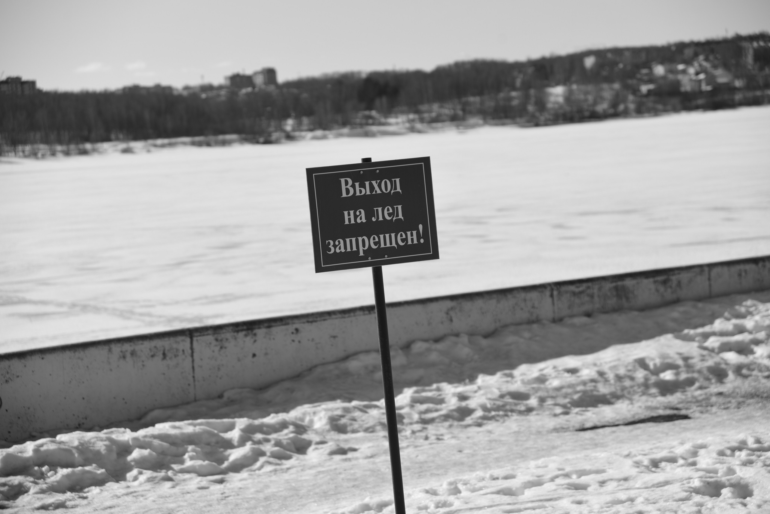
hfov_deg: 23.9
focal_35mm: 85
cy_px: 257
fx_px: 1819
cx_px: 385
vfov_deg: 16.1
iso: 125
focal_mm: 85
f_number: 6.3
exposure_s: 1/1600
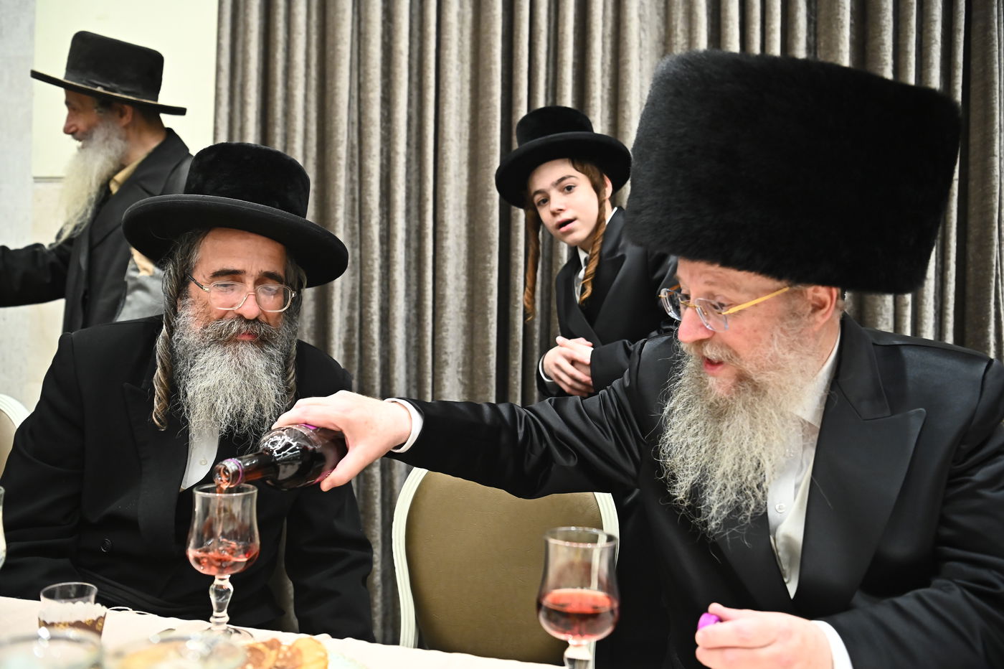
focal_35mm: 32
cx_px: 502
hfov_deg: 58.7
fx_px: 892
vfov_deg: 41.1
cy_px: 334
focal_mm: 32
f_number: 3.5
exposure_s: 1/200
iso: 3200
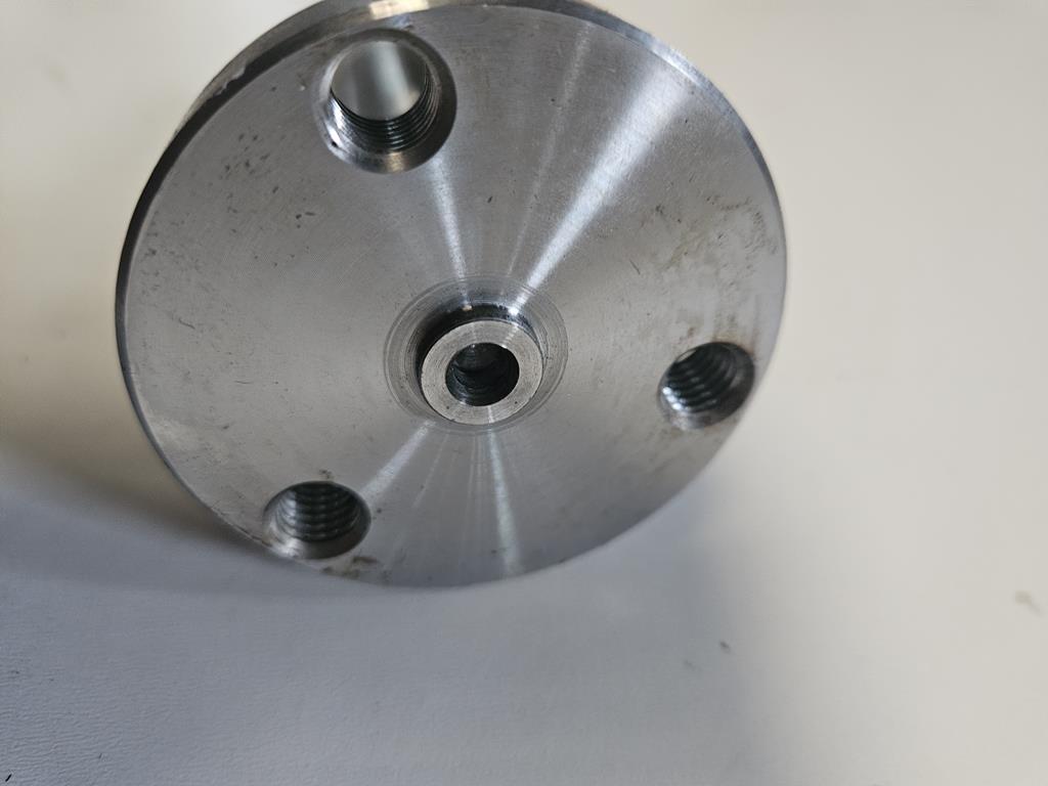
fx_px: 696
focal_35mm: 23
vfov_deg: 58.9
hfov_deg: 73.9
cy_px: 393
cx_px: 524
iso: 640
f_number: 1.8
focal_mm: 5.4
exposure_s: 1/50
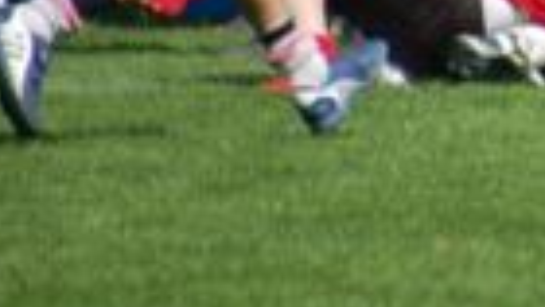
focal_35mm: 1520
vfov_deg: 0.8
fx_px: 21983
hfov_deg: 1.4
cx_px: 819
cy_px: -241
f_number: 5.6
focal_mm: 300
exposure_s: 1/1000
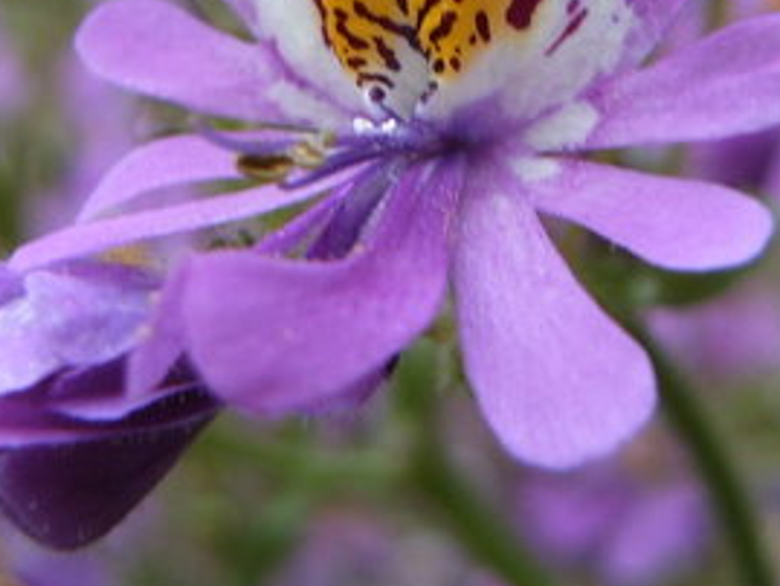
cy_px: -67
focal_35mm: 88
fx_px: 1984
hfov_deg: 22.2
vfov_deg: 16.3
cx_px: 447
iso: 63
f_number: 2.9
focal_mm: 6.2
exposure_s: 1/90
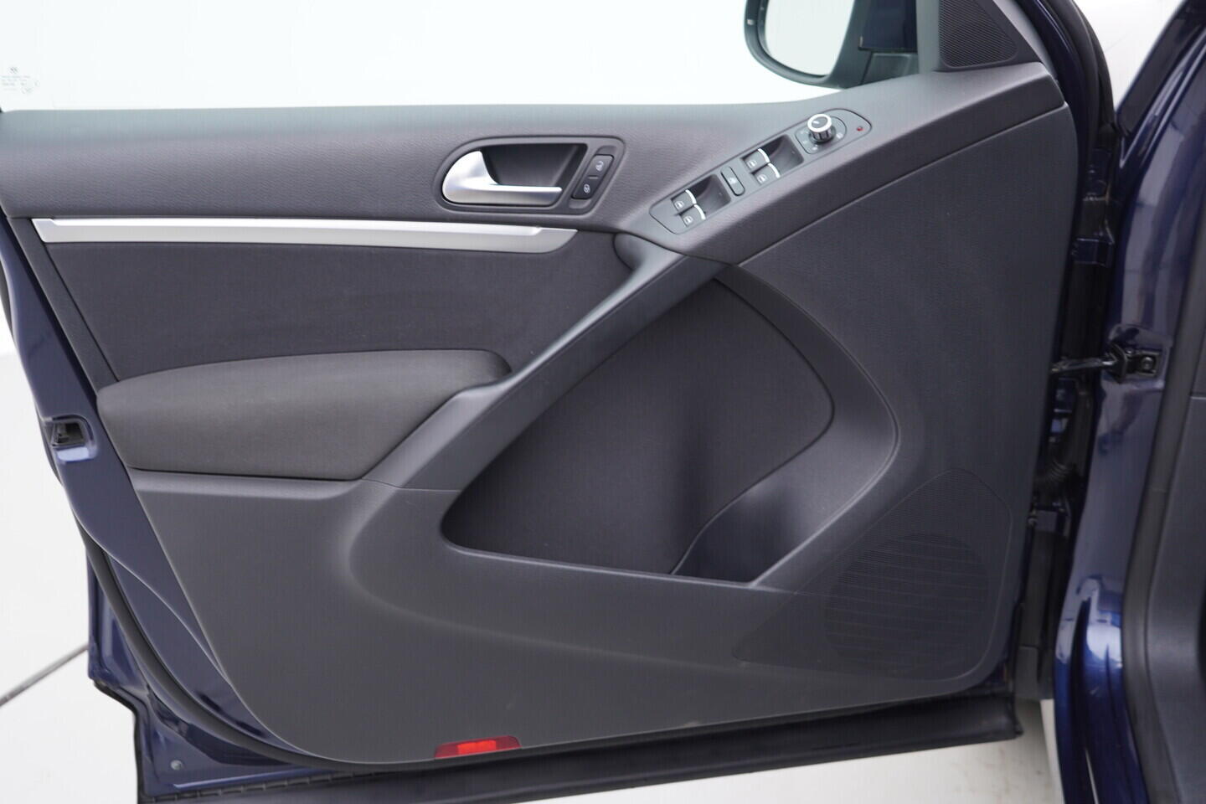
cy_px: 402
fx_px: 1206
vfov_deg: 36.9
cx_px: 603
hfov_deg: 53.1
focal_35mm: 36
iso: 125
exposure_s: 1/40
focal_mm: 24
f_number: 2.8
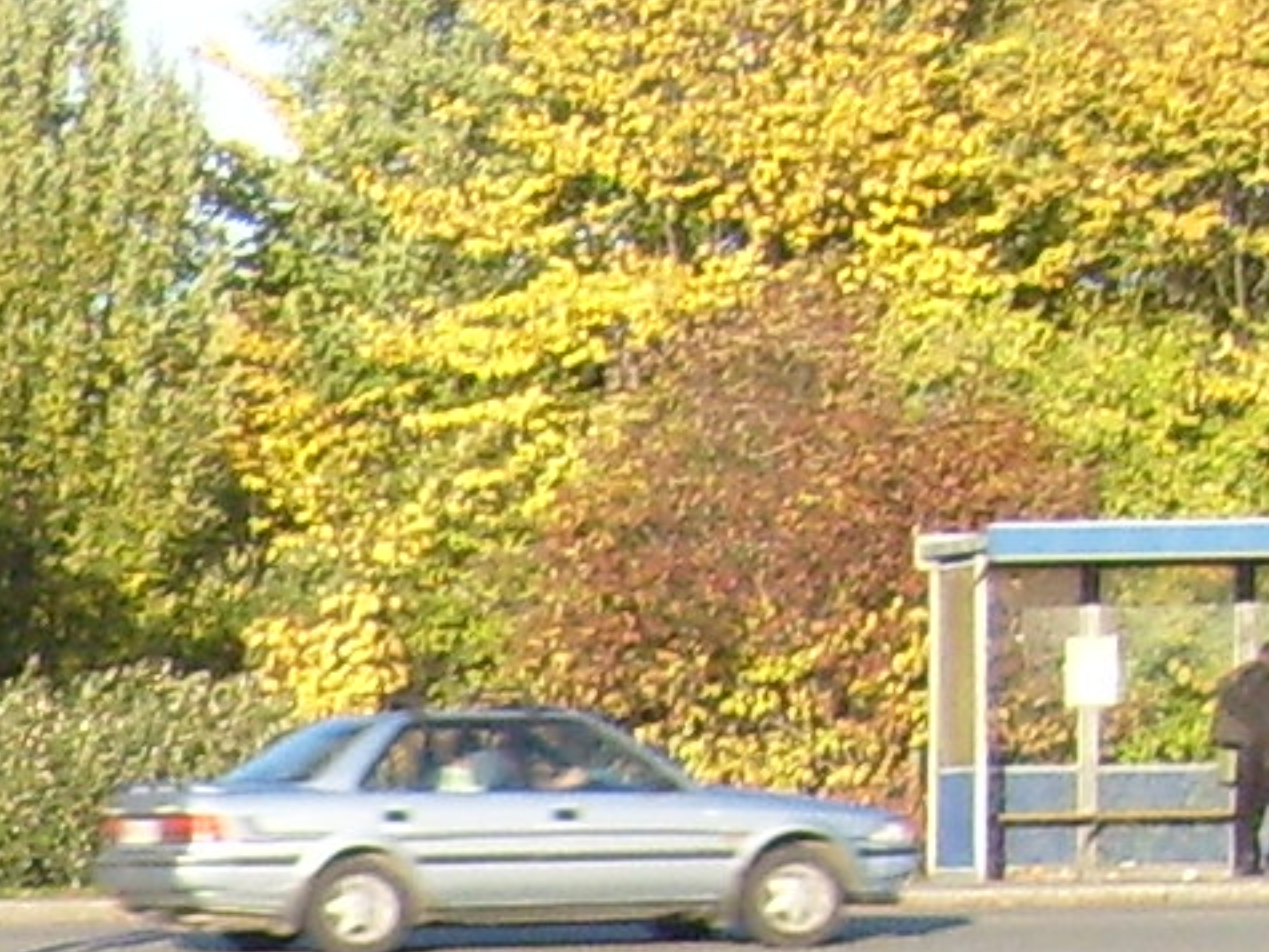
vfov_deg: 6.8
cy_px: 2192
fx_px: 7588
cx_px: -1842
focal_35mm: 207
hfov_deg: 8.6
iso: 80
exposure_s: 1/90
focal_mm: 5.8
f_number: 7.1
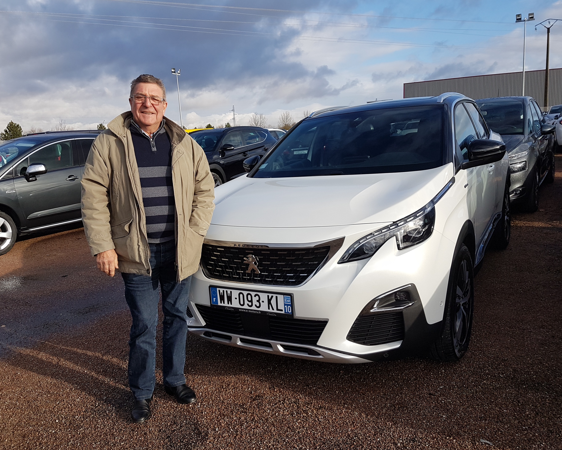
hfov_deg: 62.2
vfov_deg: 51.5
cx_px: 276
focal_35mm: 28
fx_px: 466
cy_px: 229
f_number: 1.7
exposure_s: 1/1312
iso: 40
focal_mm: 4.2
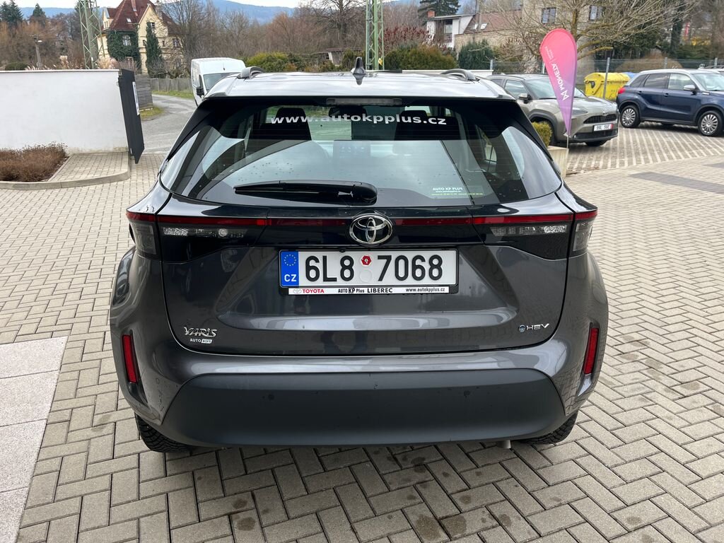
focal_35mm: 26
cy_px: 272
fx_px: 544
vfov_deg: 53.1
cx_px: 362
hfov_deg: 67.3
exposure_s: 1/618
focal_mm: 5.1
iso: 50
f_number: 1.6
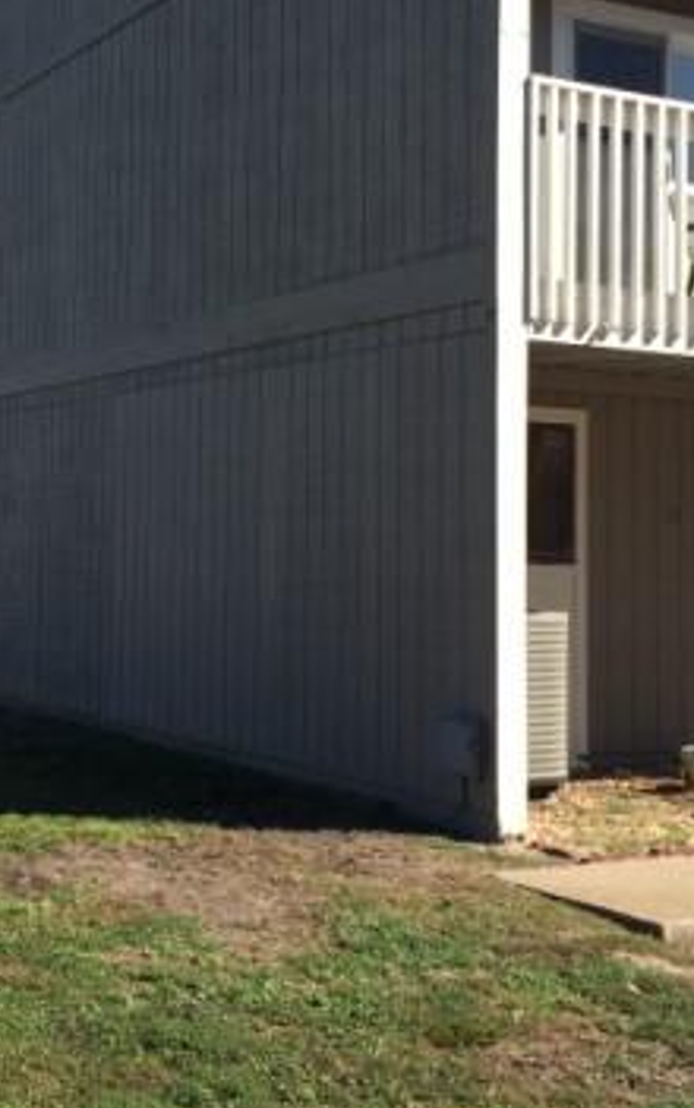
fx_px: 1691
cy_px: 448
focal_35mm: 56
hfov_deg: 23.0
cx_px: 202
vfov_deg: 36.1
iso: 32
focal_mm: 4.15
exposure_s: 1/1236
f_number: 2.2
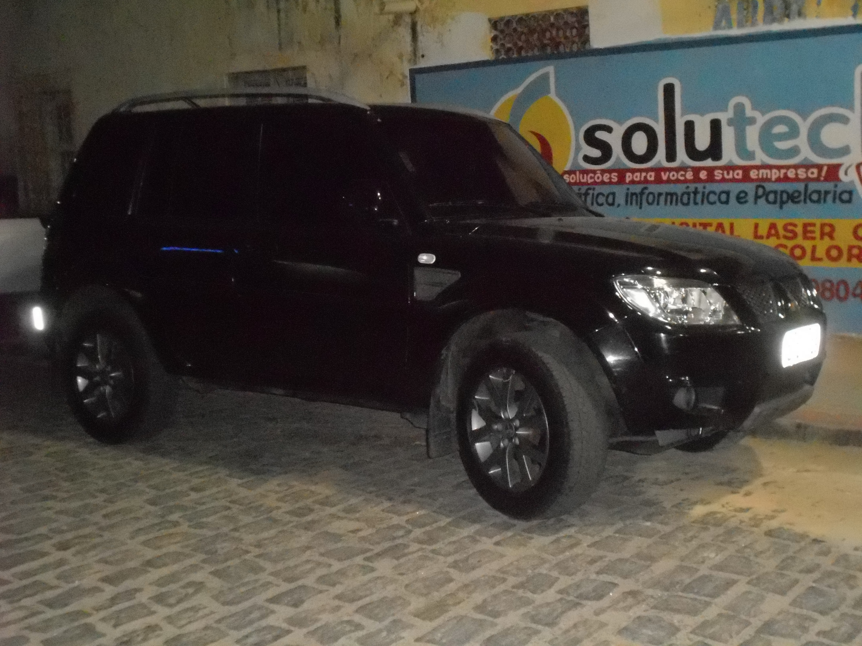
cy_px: 323
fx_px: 1071
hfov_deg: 43.9
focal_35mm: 43
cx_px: 431
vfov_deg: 33.6
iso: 1600
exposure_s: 1/30
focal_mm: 7.9
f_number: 4.2
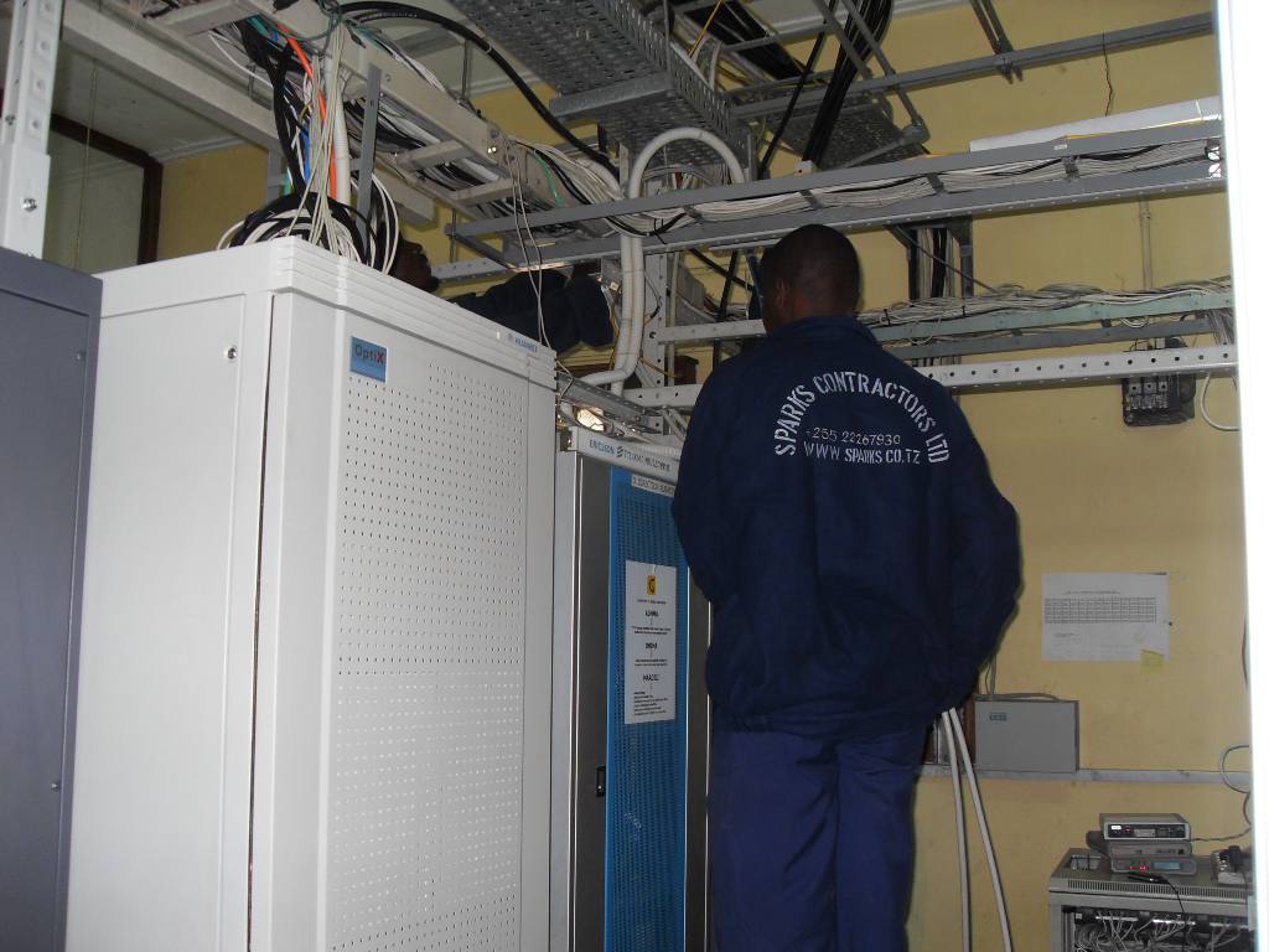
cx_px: 634
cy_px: 476
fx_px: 1283
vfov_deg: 40.7
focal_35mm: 35
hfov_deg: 52.6
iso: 100
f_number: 2.8
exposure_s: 1/45
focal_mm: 6.3
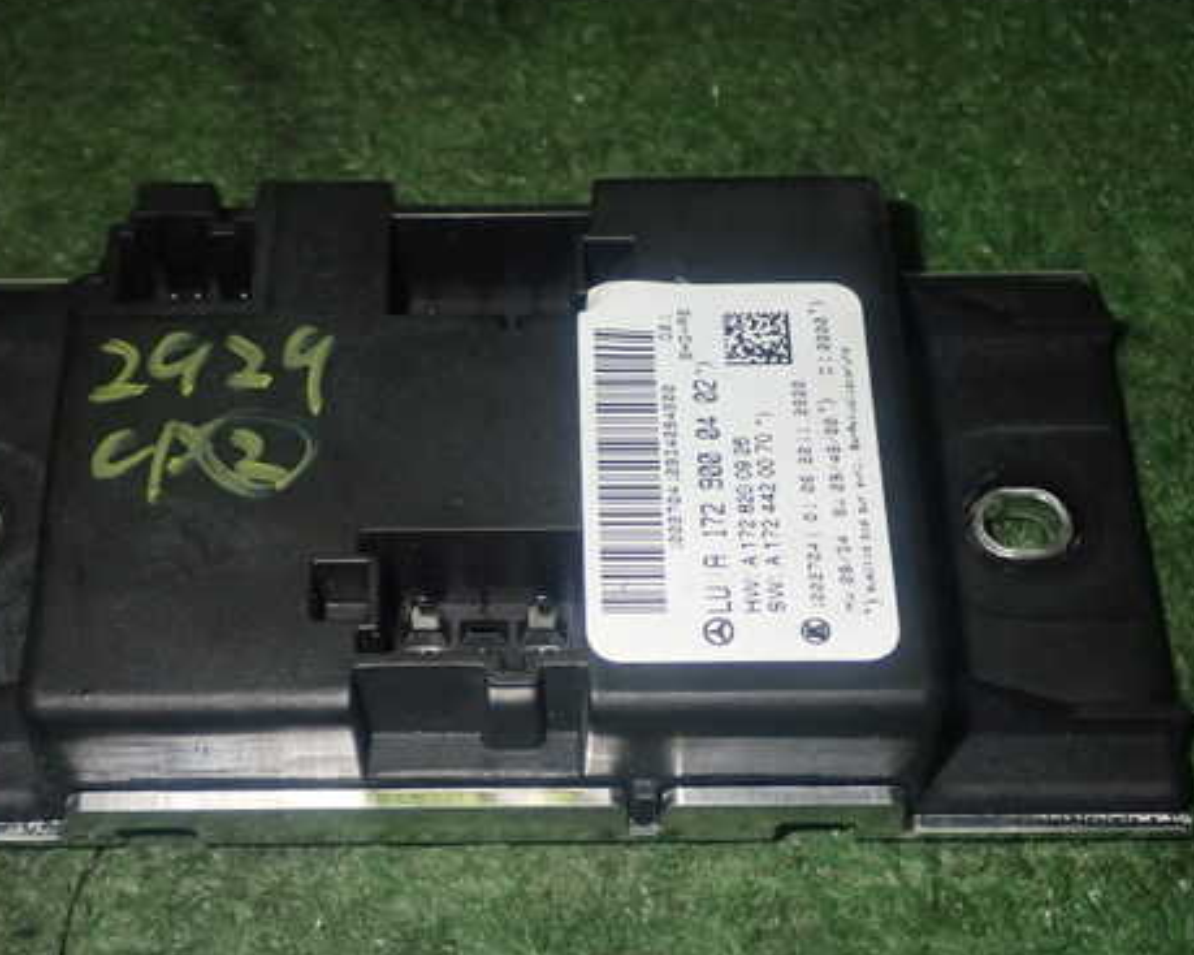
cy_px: 505
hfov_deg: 31.4
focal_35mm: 60
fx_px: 2120
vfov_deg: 25.4
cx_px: 494
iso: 400
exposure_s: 1/50
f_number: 9
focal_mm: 8.4
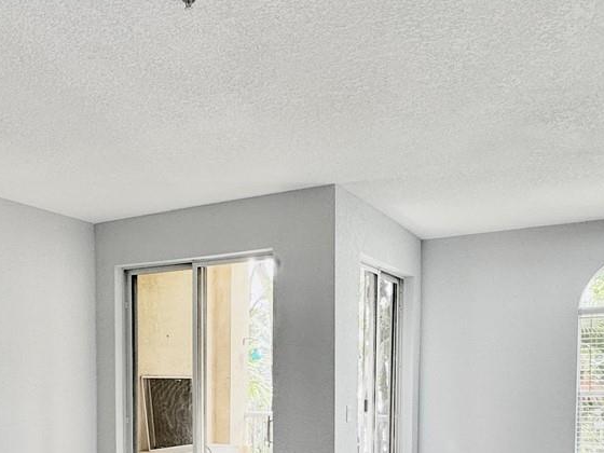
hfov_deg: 46.3
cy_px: 414
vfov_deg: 33.9
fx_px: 698
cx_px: 218
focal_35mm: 40
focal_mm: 2.22
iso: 100
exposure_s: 1/99
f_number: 2.2
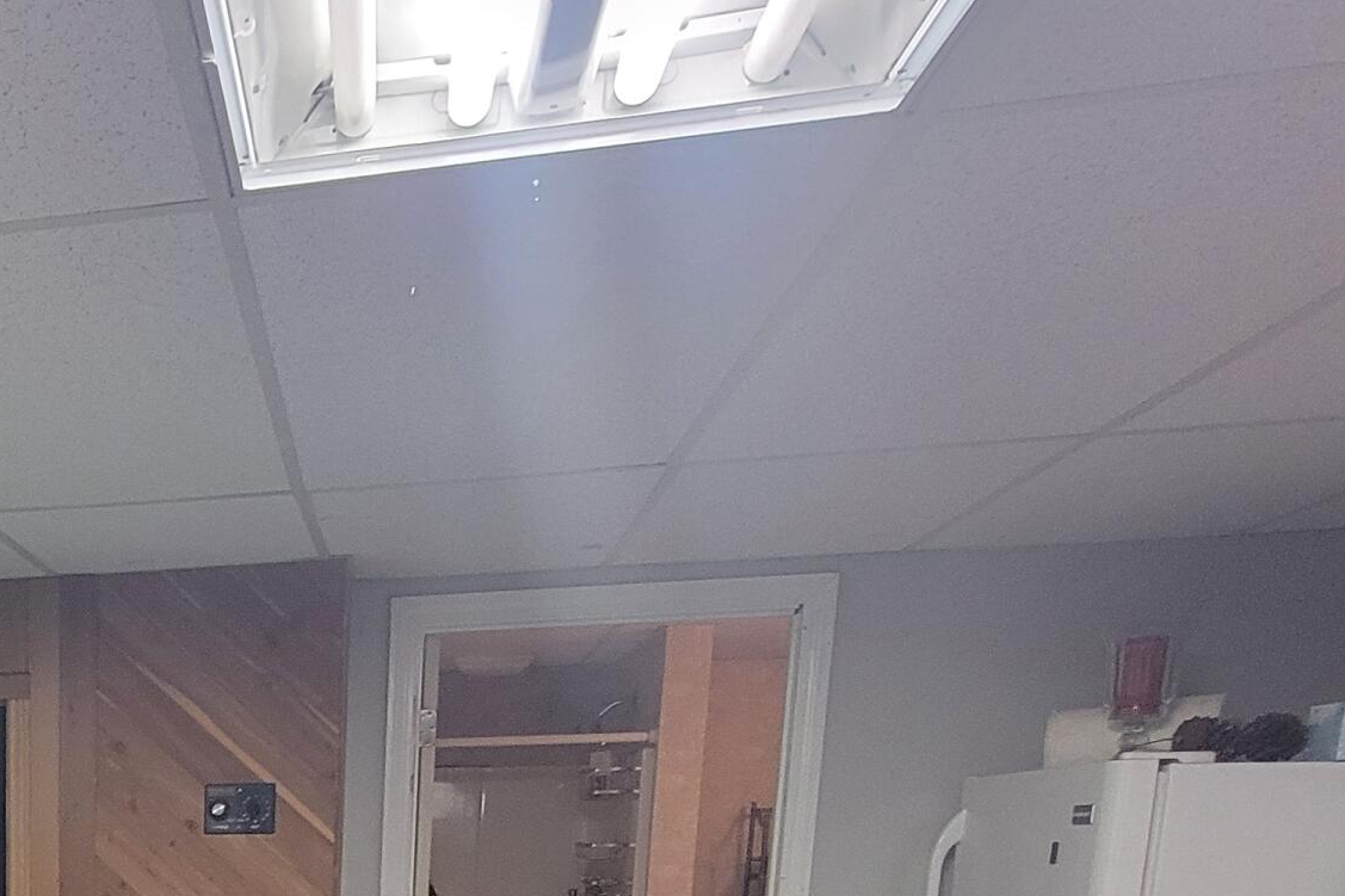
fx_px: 1345
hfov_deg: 44.6
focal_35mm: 36
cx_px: -19
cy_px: 1092
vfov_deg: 30.8
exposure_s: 1/40
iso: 400
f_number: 2.2
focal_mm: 2.2
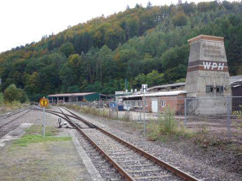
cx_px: 115
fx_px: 245
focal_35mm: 35
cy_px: 97
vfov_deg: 40.7
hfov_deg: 52.6
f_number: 4
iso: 100
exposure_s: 1/160
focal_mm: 5.2
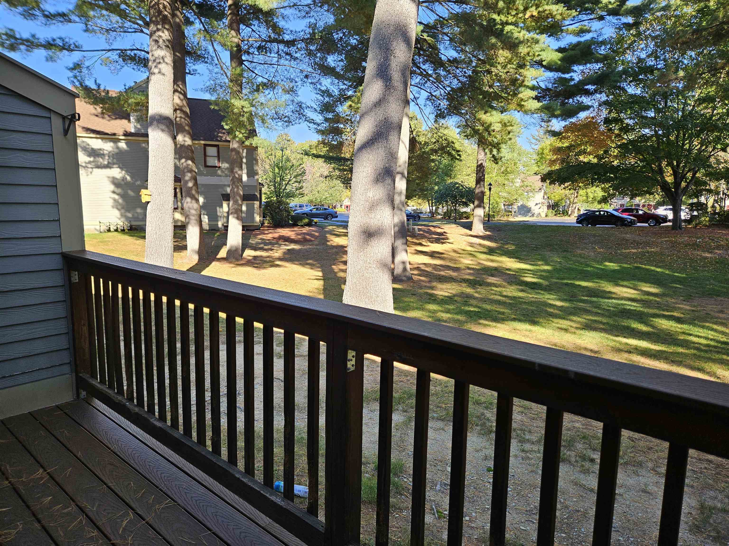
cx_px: 364
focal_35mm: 23
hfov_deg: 73.9
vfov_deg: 58.9
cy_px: 273
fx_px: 484
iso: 25
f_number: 1.8
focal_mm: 5.4
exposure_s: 1/231
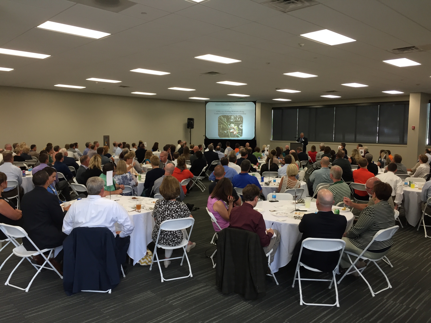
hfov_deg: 61.7
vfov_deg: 48.2
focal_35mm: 29
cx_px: 216
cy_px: 162
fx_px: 361
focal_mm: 4.15
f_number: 2.2
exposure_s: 1/30
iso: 64
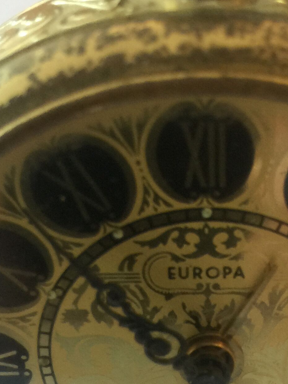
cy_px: 340
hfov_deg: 19.2
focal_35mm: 76
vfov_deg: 24.9
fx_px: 843
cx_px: 225
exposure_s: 1/17
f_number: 2.2
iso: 64
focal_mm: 4.15
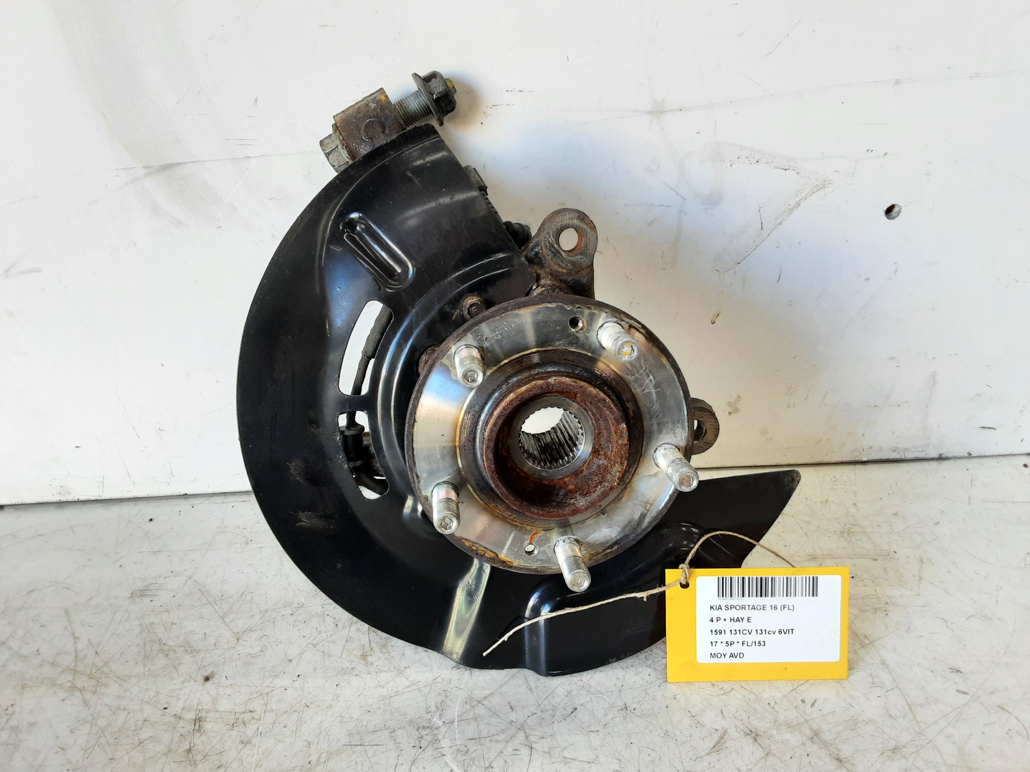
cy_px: 386
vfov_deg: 51.4
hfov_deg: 65.3
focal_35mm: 27
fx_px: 803
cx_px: 515
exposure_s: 1/50
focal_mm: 2.91
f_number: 1.9
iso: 64
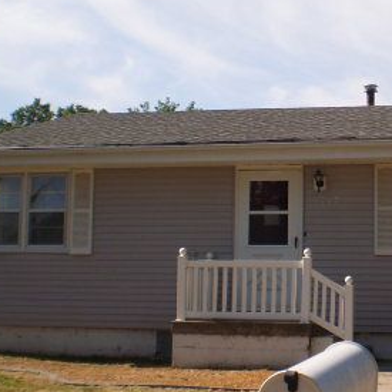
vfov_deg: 23.4
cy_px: 190
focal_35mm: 74
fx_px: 948
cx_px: 369
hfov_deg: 22.7
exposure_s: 1/800
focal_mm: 6.3
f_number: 4.6
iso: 64
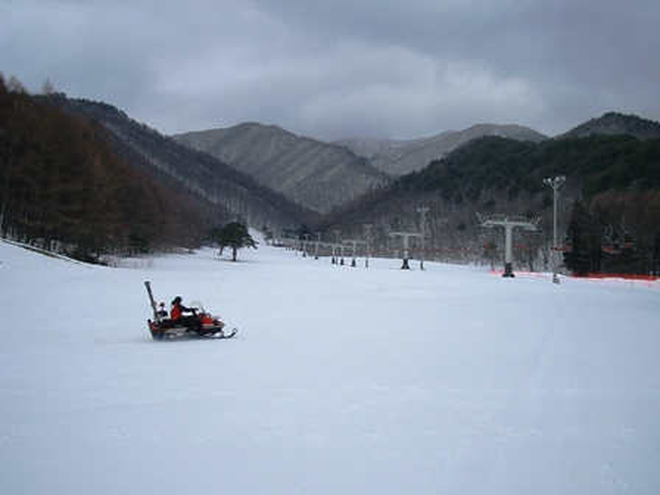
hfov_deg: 52.6
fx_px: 667
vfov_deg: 40.7
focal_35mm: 35
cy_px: 248
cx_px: 330
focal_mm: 5.8
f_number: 4.3
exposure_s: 1/100
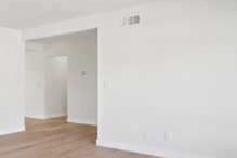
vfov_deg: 37.8
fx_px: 230
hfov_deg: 52.2
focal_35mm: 35
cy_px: 77
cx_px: 61
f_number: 8
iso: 400
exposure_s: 1/30
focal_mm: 12
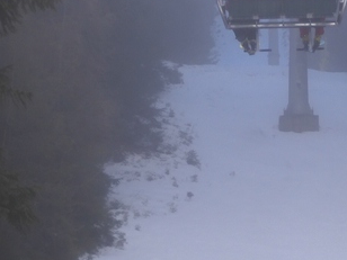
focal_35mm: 154
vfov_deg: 9.6
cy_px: -12
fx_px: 1544
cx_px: 308
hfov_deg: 12.7
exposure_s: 1/250
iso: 100
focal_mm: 8.9
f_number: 4
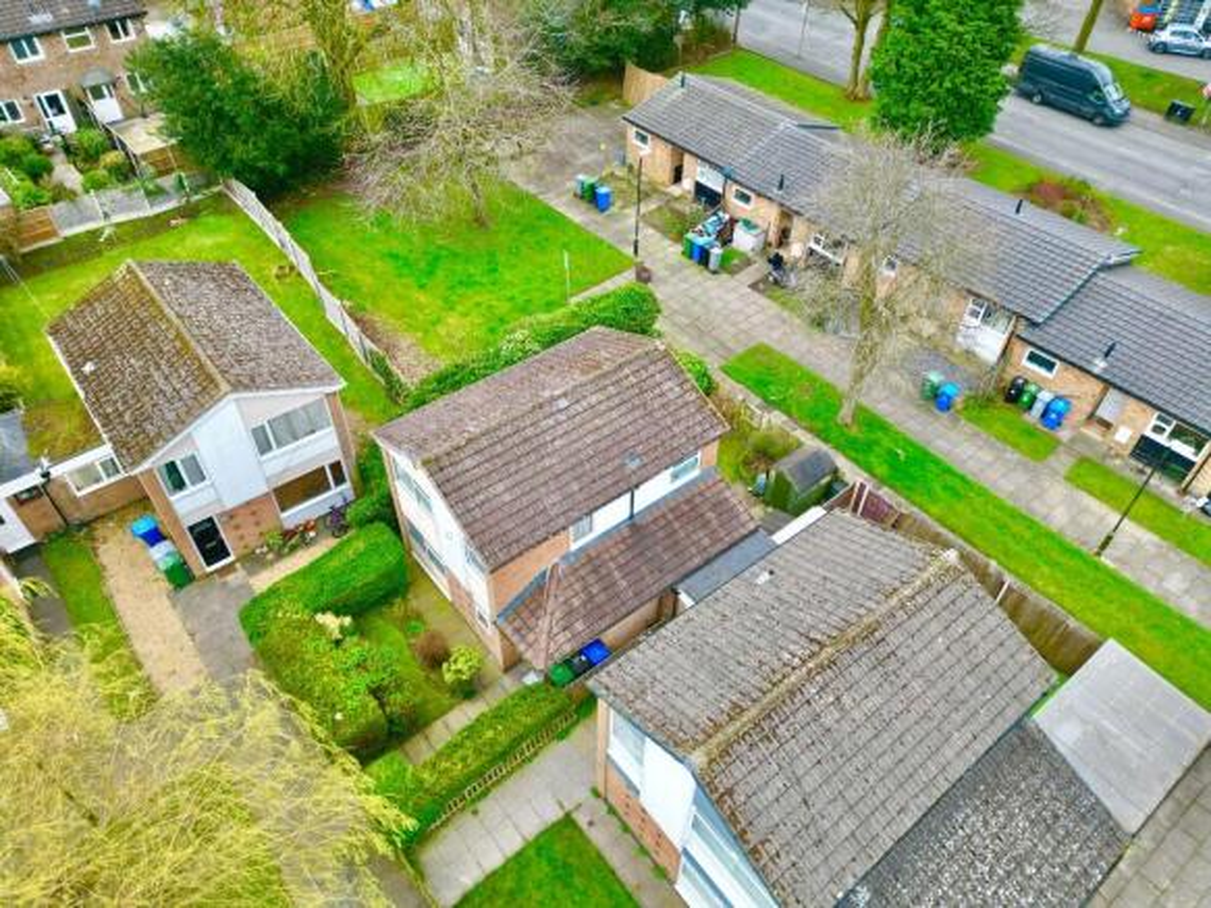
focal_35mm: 24
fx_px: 839
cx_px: 606
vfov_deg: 56.8
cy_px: 454
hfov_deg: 71.6
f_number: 1.7
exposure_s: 1/320
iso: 120
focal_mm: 6.72
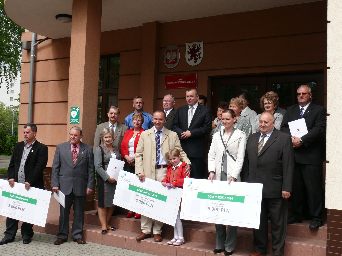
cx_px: 171
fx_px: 415
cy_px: 128
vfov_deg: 34.3
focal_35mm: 42
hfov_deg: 44.8
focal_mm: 8.6
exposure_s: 1/250
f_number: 5.6
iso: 100
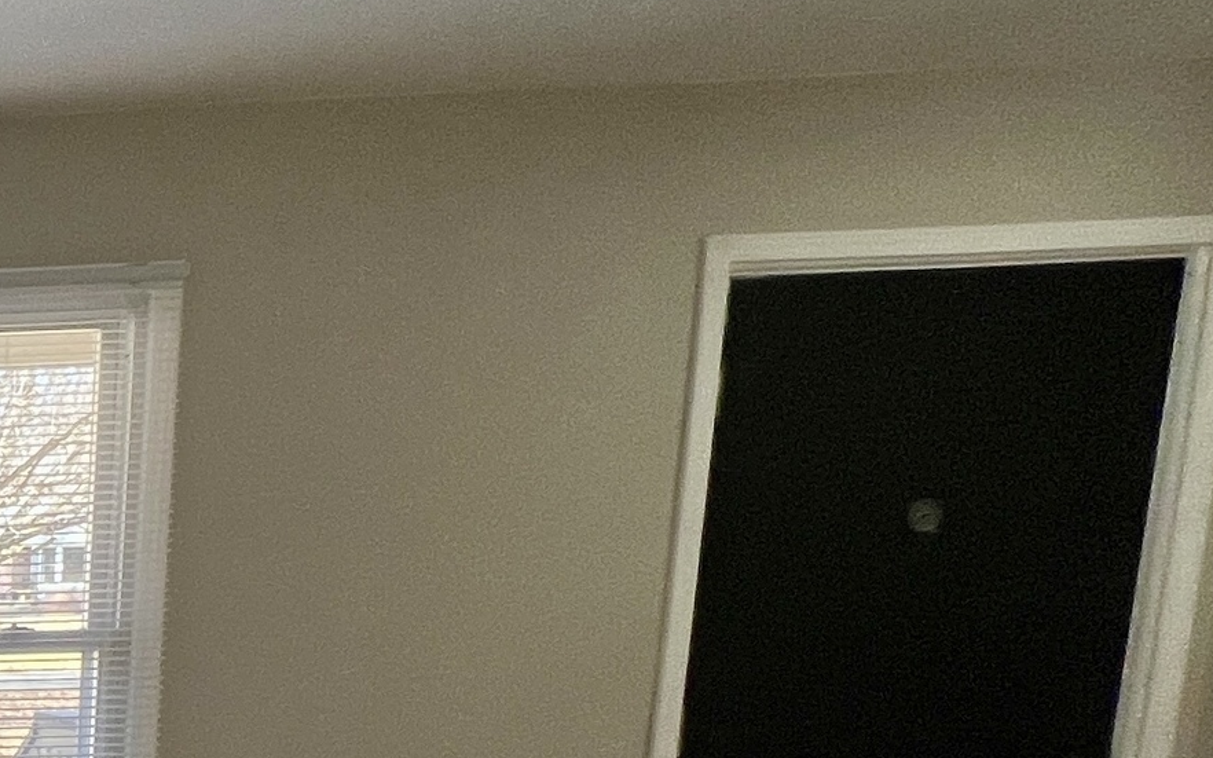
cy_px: 832
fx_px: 1587
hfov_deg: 25.0
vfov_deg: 25.0
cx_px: -799
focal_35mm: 48
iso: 50
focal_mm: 1.57
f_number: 1.8
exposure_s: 1/120
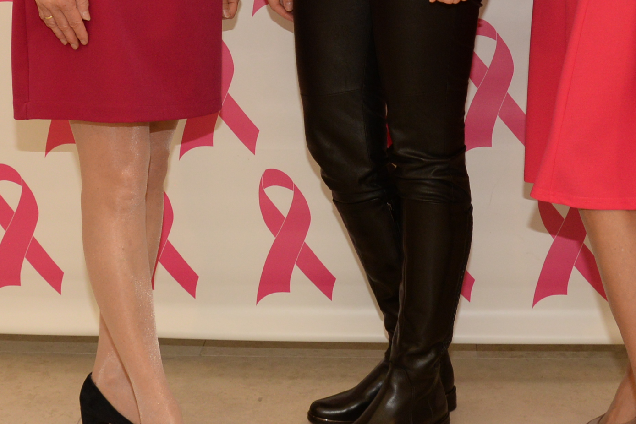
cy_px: -122
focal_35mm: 78
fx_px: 1378
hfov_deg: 26.0
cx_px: 343
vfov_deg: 16.6
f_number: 7.1
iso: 800
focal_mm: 24
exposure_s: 1/60
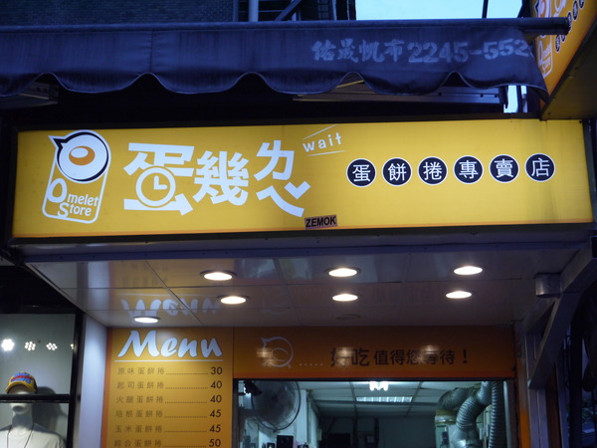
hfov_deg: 34.3
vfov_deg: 26.1
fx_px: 966
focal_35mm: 56
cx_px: 298
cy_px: 224
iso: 500
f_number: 5.2
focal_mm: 28
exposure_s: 1/60
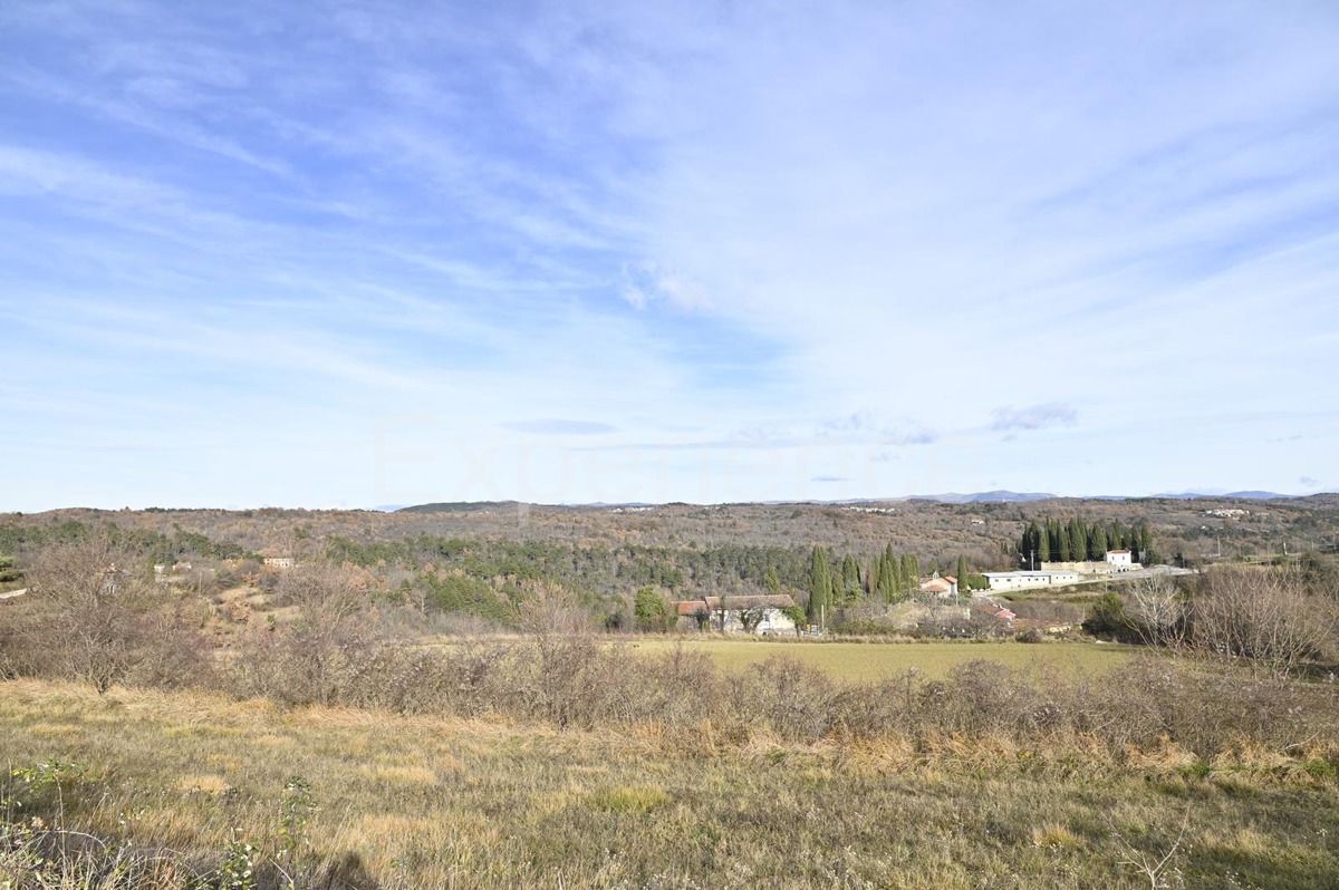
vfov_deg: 53.1
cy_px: 445
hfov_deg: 73.8
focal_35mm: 24
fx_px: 892
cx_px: 670
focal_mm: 24
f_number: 11
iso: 100
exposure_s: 1/100
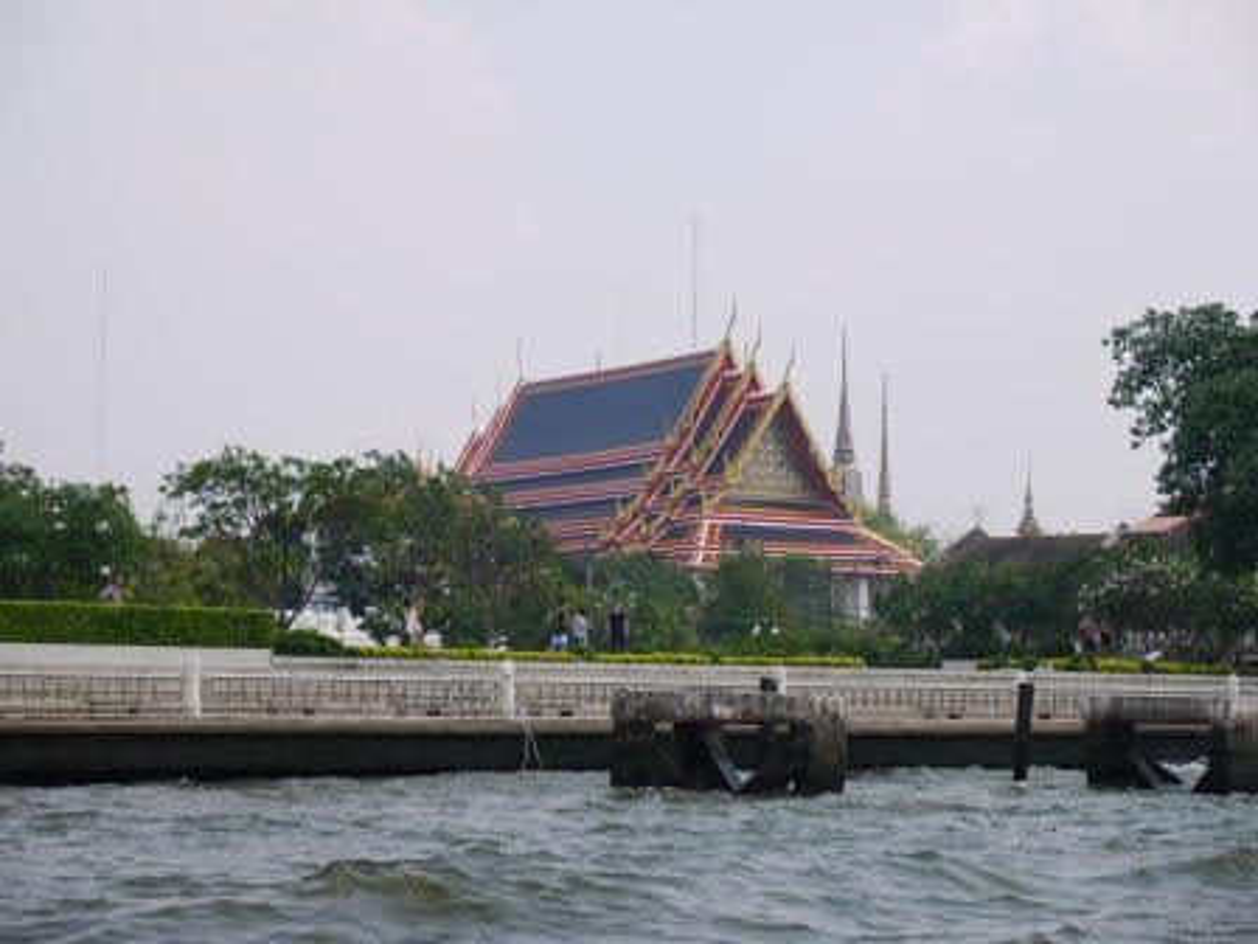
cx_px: 629
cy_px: 472
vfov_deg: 17.6
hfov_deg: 23.3
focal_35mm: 84
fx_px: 3053
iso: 160
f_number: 9
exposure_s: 1/400
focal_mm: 42
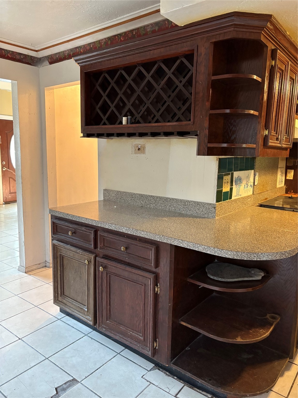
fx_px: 298
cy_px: 199
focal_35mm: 26
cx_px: 149
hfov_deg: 53.1
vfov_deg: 67.3
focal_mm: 5.96
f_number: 1.6
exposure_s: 1/40
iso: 500
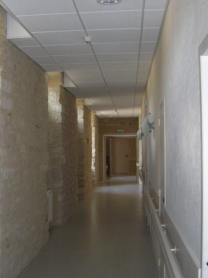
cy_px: 149
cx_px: 70
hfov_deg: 28.4
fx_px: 409
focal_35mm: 51
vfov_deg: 37.5
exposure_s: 1/60.1
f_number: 2.8
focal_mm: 5.4
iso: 110
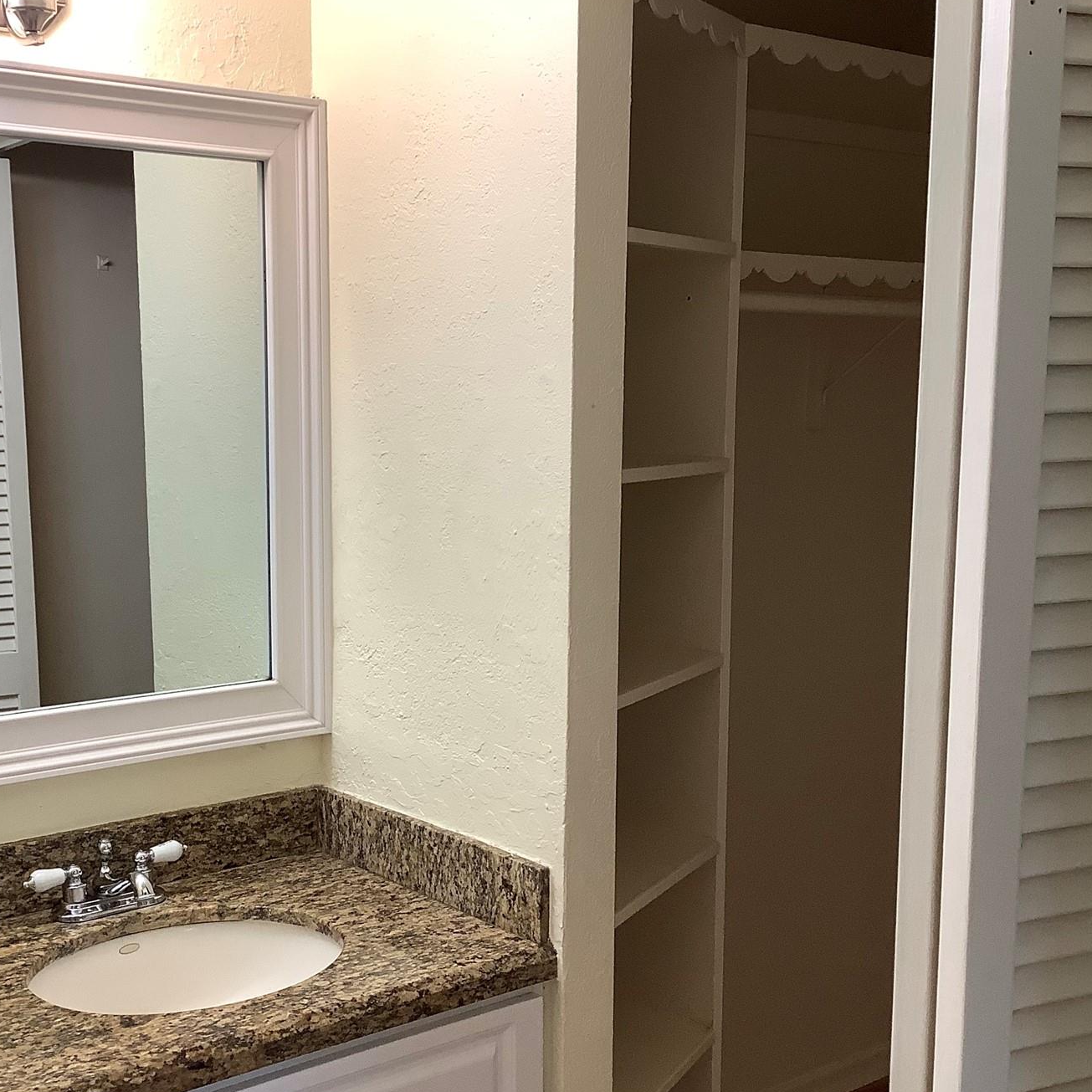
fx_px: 1535
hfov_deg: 38.7
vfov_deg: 39.1
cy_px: 606
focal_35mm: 43
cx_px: 351
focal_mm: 3.3
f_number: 2.4
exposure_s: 1/50
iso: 80
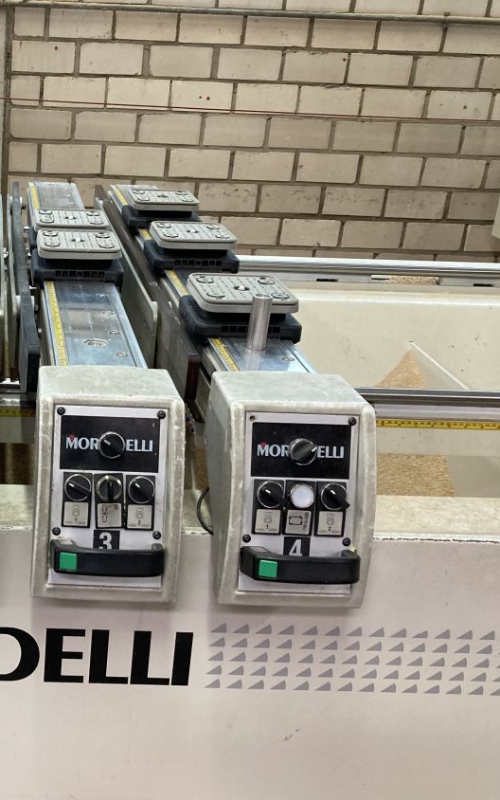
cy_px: 432
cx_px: -3
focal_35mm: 45
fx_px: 980
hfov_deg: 27.0
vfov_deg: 44.3
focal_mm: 3.99
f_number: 1.8
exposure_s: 1/50
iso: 80
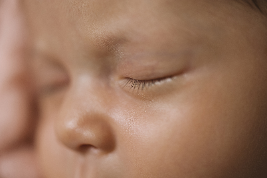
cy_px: 89
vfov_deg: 13.0
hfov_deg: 19.5
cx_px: 134
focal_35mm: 105
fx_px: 778
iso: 640
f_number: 3.5
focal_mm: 105
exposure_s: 1/100
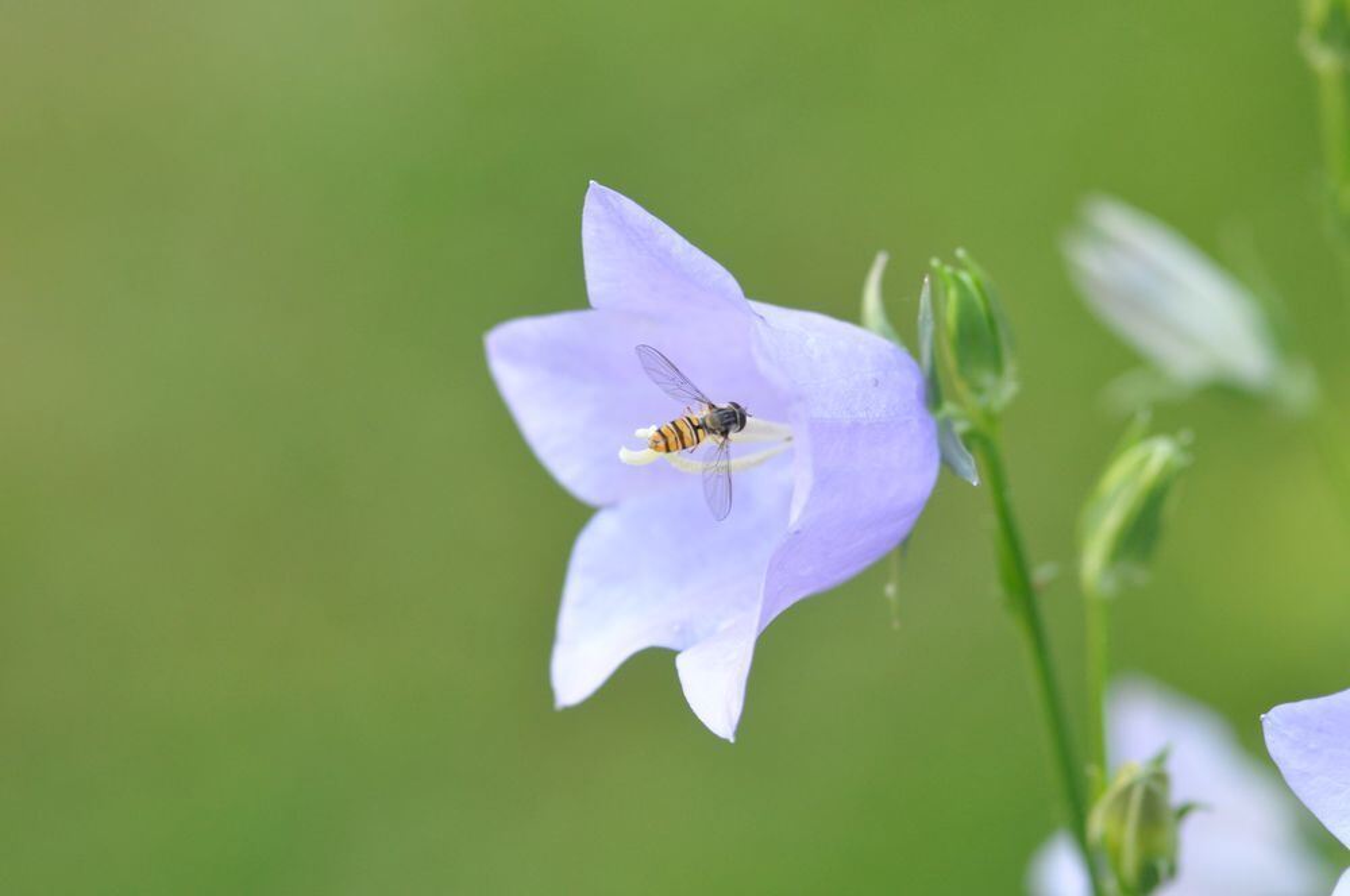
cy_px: 448
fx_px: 5899
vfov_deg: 8.7
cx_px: 675
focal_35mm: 158
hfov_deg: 13.1
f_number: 4.5
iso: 800
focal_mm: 105
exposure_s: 1/125
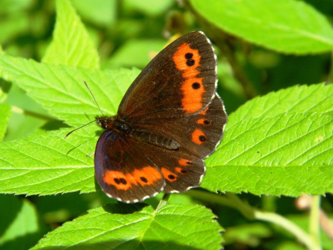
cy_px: 125
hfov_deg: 19.1
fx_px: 991
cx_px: 166
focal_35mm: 103
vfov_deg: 14.4
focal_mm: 18.6
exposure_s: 1/250
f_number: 4.5
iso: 80
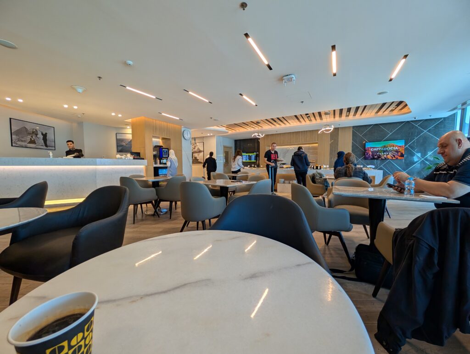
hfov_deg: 110.5
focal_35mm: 12
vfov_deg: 94.6
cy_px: 177
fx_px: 163
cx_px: 235
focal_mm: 2.02
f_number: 1.7
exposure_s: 1/89.4
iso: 65
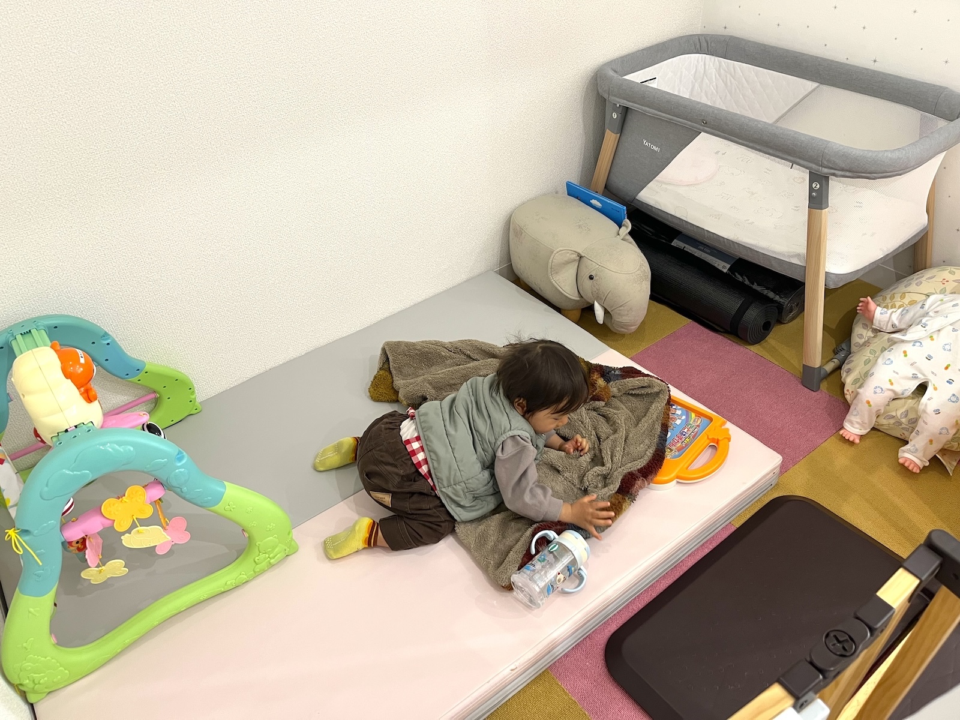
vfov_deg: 53.1
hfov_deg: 67.3
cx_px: 480
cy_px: 360
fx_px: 721
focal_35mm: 26
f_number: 1.6
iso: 200
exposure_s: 1/59
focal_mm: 5.1
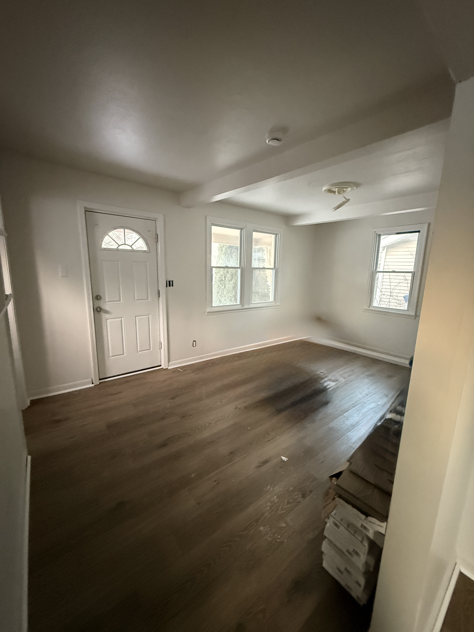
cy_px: 316
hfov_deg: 85.7
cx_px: 237
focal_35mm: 14
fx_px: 256
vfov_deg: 102.1
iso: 1250
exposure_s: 1/51
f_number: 2.2
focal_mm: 2.22
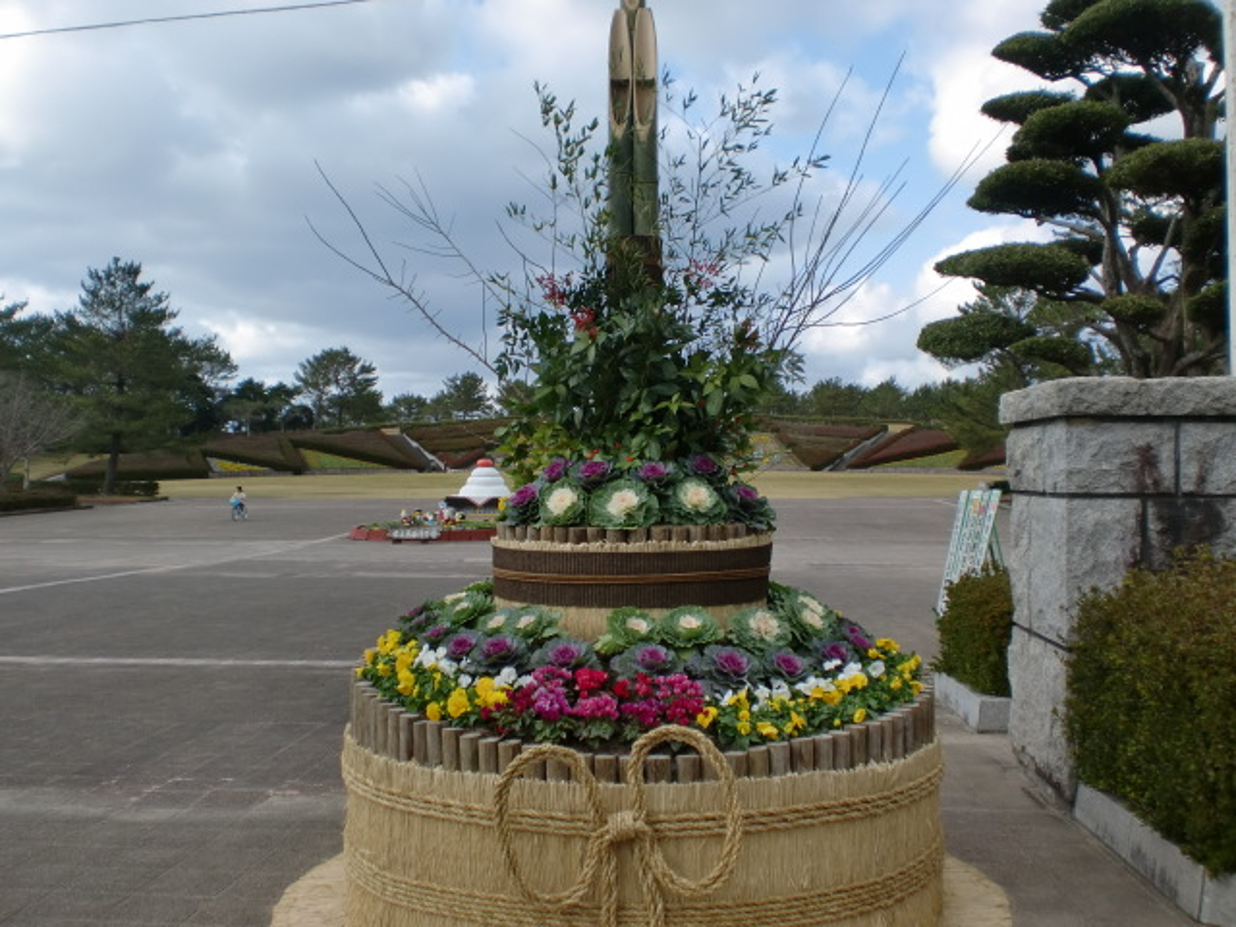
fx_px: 1250
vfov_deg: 40.7
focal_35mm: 35
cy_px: 464
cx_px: 618
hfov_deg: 52.6
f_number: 3.1
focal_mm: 6.3
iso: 64
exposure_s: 1/640
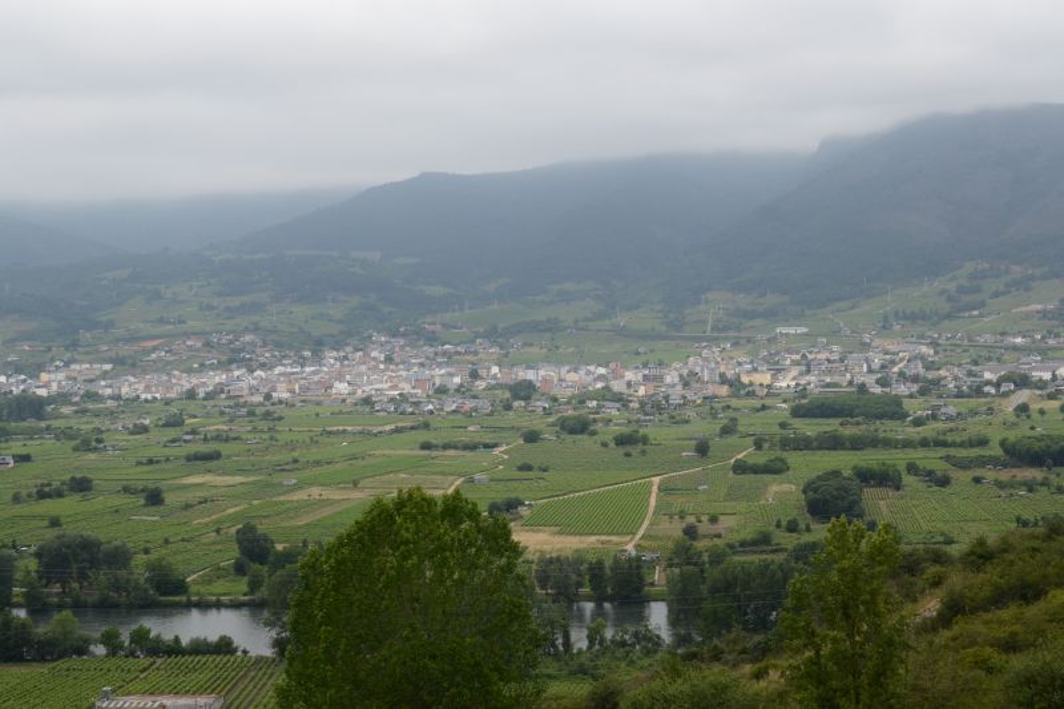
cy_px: 354
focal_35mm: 52
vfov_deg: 25.7
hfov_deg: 37.9
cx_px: 532
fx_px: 1551
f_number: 5.6
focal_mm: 35
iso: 100
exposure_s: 1/250
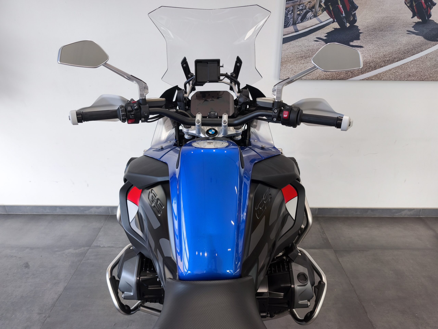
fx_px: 291
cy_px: 164
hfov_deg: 73.9
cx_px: 219
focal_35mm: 23
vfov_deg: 58.9
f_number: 1.6
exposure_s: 1/100
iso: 50
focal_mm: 6.57
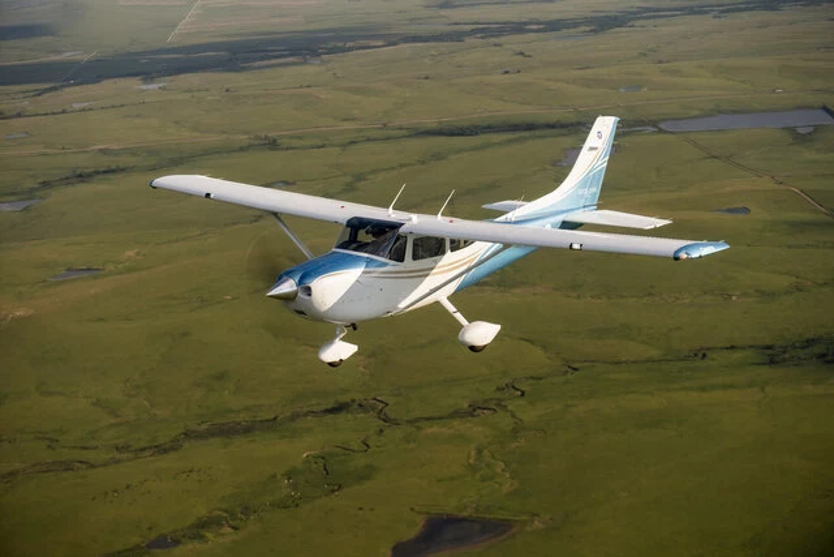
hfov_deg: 26.0
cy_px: 278
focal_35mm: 78
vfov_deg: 17.5
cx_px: 417
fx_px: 1807
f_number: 3.5
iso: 64
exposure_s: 1/80
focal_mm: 78
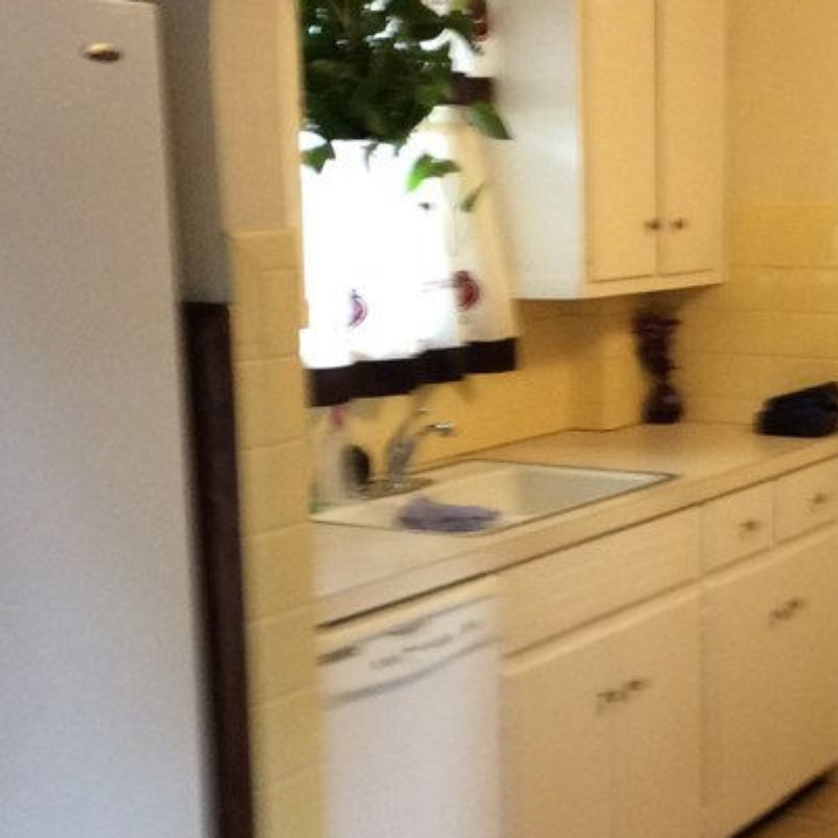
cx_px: 619
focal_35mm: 72
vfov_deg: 24.0
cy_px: 500
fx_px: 1972
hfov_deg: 23.8
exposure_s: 1/24
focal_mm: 3.3
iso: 125
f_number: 2.4
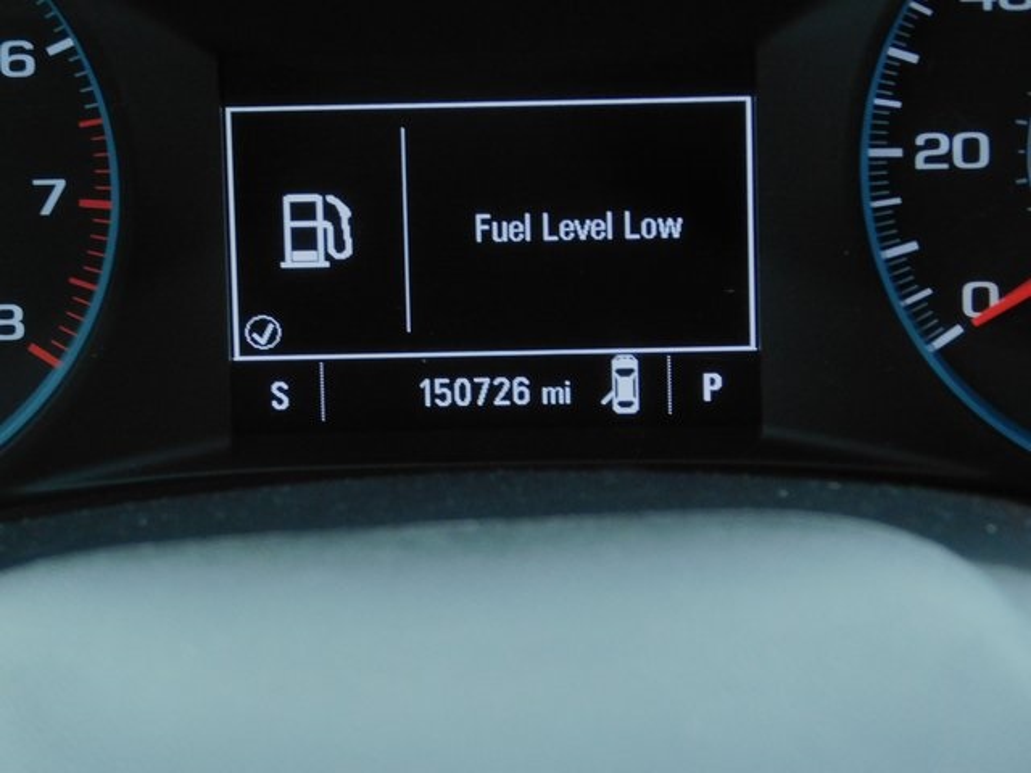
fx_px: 8756
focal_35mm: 294
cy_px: 386
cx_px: 516
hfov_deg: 6.7
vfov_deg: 5.1
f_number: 5.7
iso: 450
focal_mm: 52.2
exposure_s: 1/60
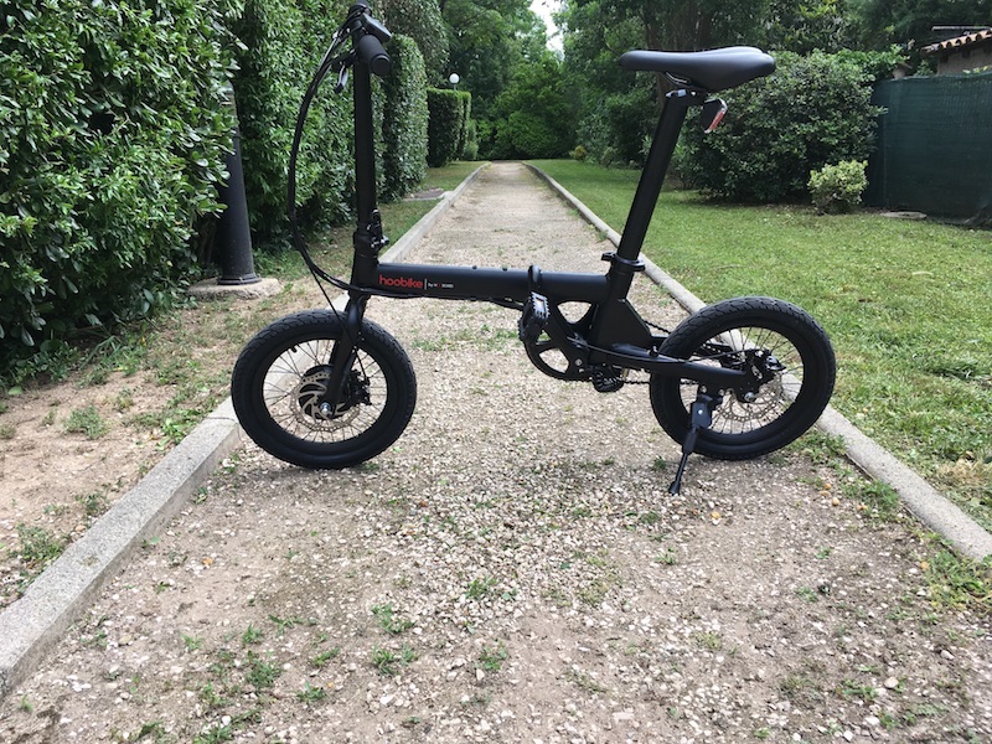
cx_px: 496
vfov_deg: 48.2
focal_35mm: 29
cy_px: 372
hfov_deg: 61.7
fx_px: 831
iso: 25
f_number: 2.2
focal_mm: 4.15
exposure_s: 1/416
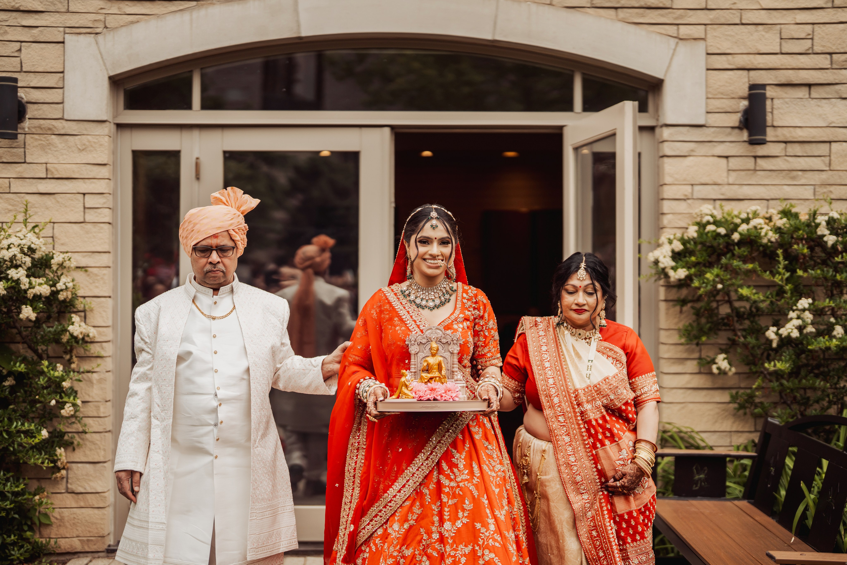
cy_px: 282
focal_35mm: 50
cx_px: 424
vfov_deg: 27.0
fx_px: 1176
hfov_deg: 39.6
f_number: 1.2
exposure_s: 1/5000
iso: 100
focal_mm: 50
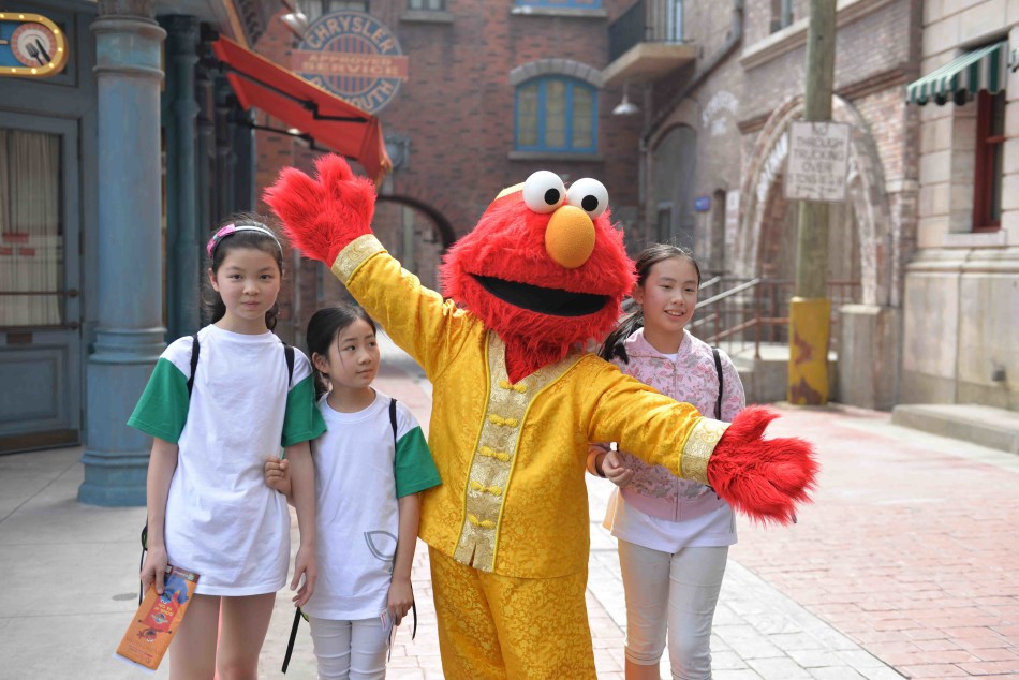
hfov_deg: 43.6
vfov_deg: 29.9
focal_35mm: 45
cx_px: 510
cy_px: 340
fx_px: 1274
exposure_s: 1/640
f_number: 3.2
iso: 250
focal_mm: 45
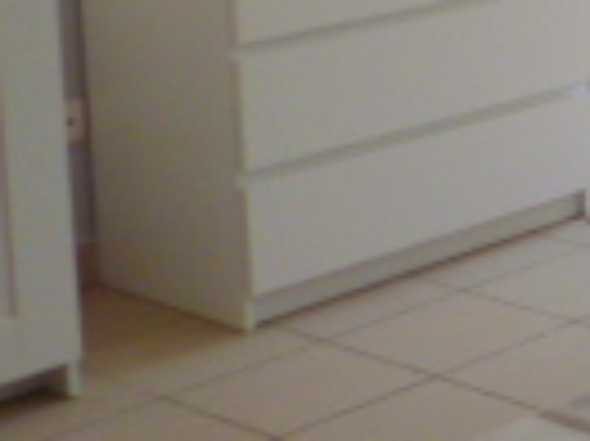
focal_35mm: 117
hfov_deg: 13.8
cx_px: 1252
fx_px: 1992
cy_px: -176
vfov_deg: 12.2
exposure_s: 1/125
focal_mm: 4.3
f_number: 2.5
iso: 100
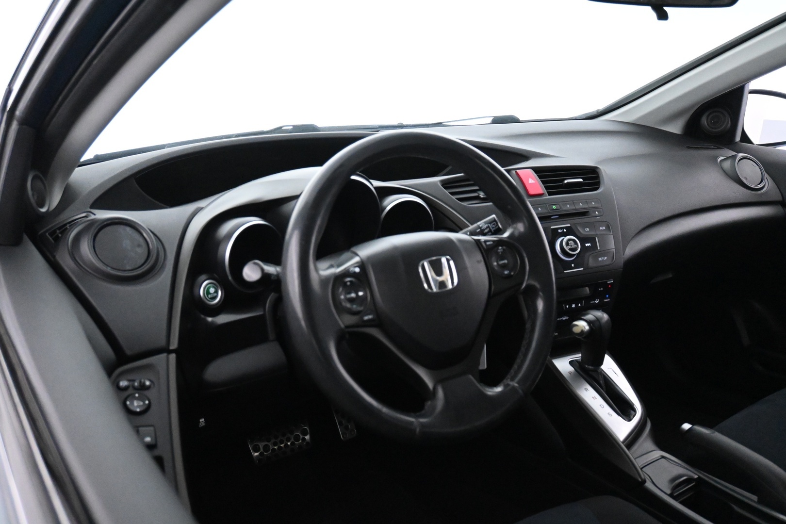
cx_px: 393
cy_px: 262
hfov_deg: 59.5
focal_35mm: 32
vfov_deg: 41.7
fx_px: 688
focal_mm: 21
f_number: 4
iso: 6400
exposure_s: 1/100
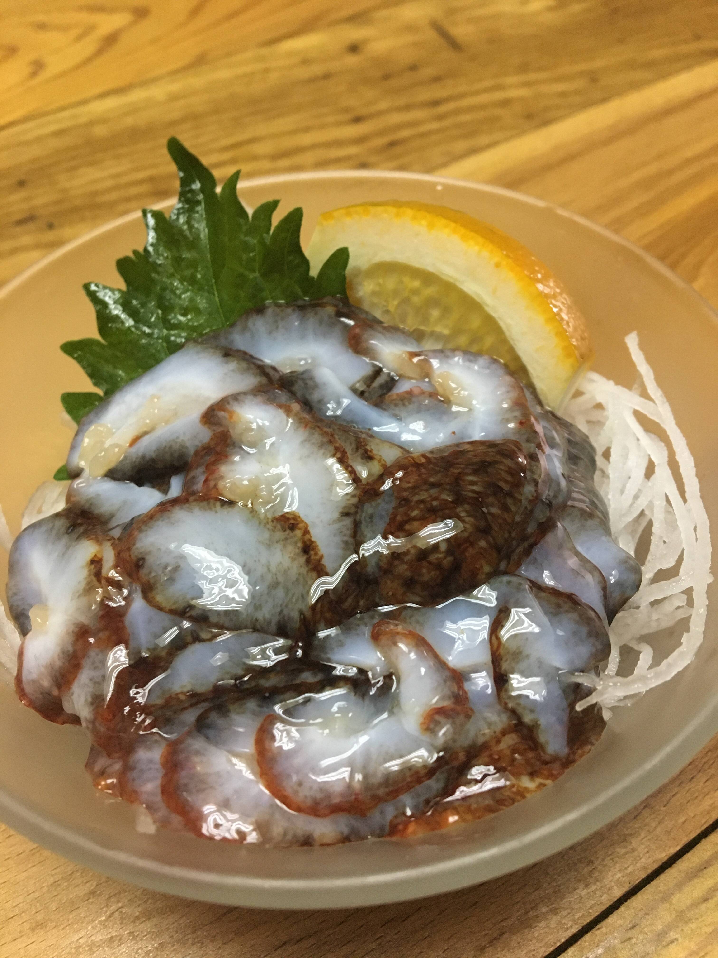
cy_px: 479
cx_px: 359
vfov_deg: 61.7
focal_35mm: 29
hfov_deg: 48.2
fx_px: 802
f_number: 2.2
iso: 200
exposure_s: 1/30
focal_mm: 4.15
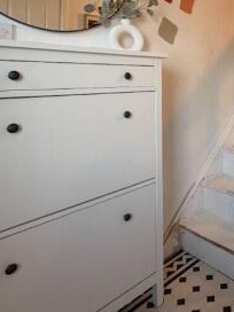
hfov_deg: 41.3
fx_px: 270
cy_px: 72
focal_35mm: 30
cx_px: 229
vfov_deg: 56.5
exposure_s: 1/121
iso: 200
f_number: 2.2
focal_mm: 2.22
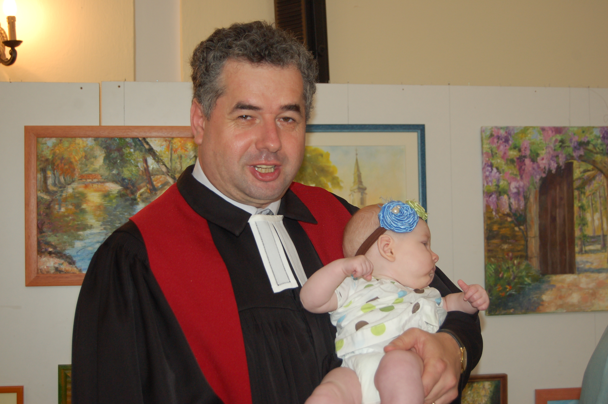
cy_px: 202
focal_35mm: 57
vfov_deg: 23.7
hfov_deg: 35.1
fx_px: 962
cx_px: 304
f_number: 5
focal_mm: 38
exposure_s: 1/60
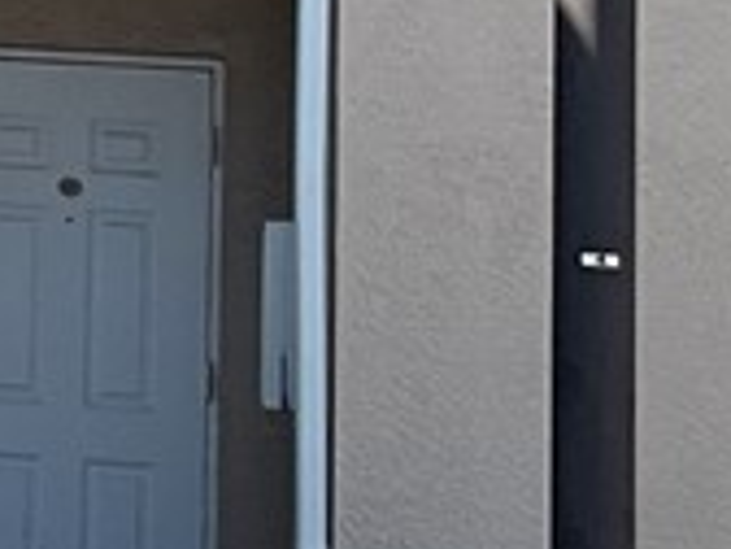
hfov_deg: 10.5
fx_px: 3738
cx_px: -570
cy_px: -327
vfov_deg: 8.2
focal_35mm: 177
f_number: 1.8
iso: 25
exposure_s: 1/944
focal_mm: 3
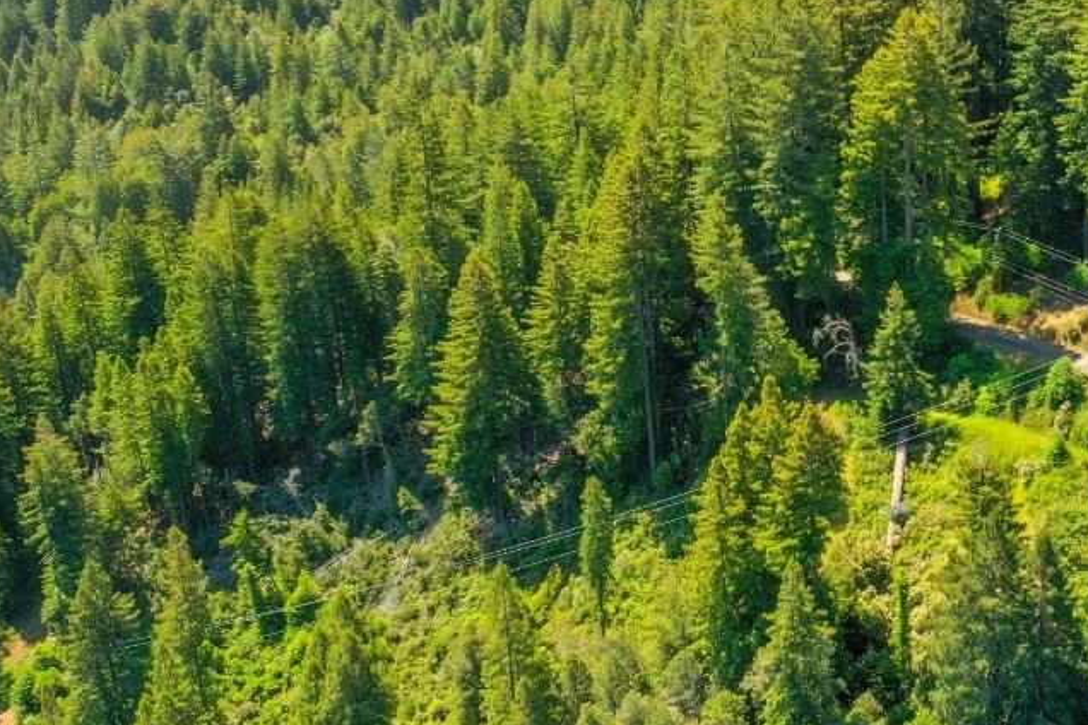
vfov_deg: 20.5
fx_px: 1995
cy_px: 215
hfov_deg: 28.9
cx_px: 1050
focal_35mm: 66
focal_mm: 10.26
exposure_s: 1/25
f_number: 5
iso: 100
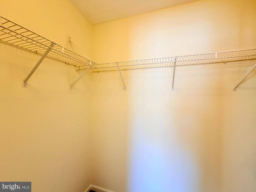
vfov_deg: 85.7
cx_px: 128
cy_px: 96
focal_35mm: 14
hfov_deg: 102.1
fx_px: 104
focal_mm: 2.22
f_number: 2.2
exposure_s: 1/60
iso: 250
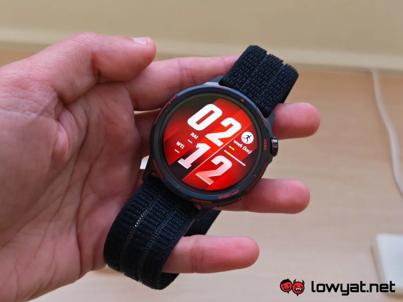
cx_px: 202
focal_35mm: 46
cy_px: 151
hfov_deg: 41.2
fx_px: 536
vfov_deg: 31.5
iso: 160
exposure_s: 1/60
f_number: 1.6
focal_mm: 5.4
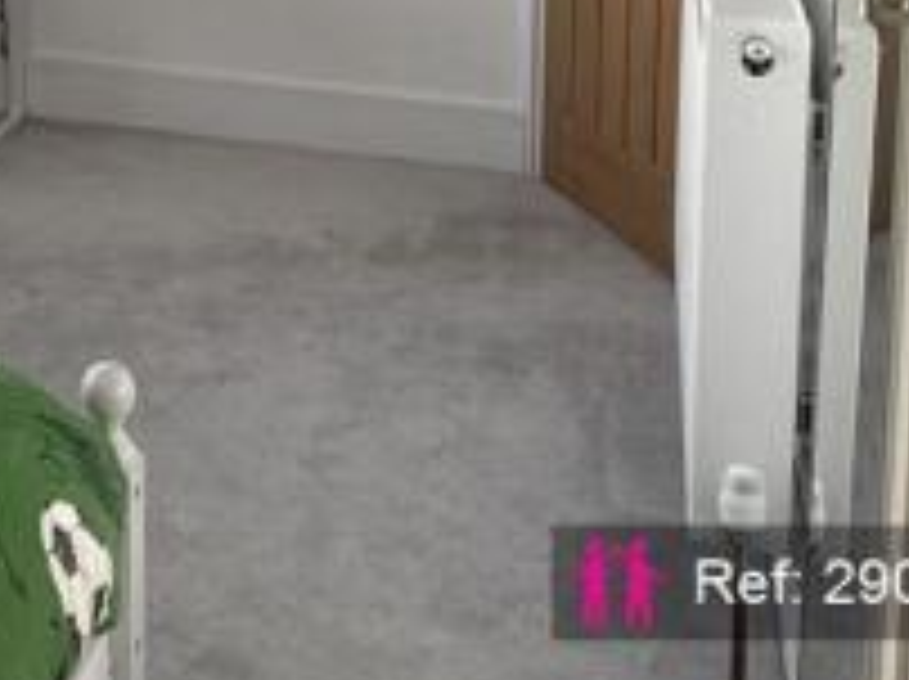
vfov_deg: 17.9
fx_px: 1967
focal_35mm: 75
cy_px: -286
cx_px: -299
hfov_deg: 22.9
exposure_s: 1/60
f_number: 1.6
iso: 160
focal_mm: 5.96
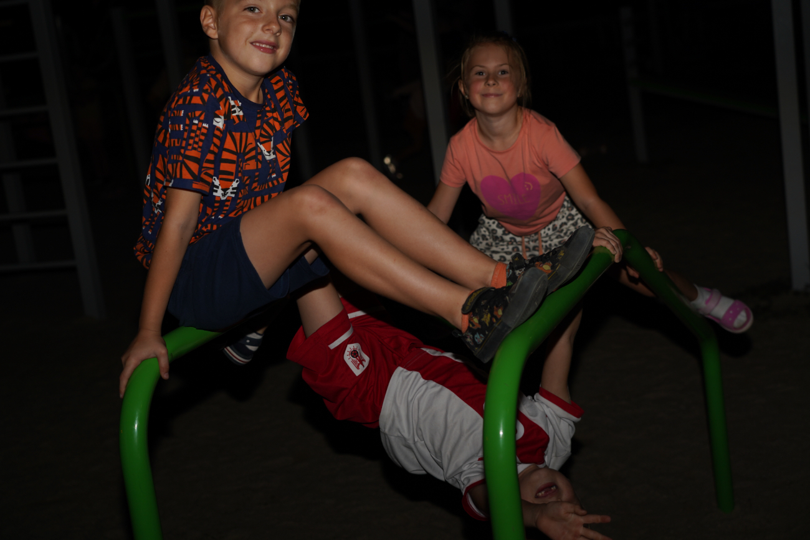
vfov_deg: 23.8
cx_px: 405
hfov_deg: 35.0
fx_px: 1283
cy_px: 270
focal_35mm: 57
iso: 200
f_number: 4
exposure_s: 1/100
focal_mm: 57
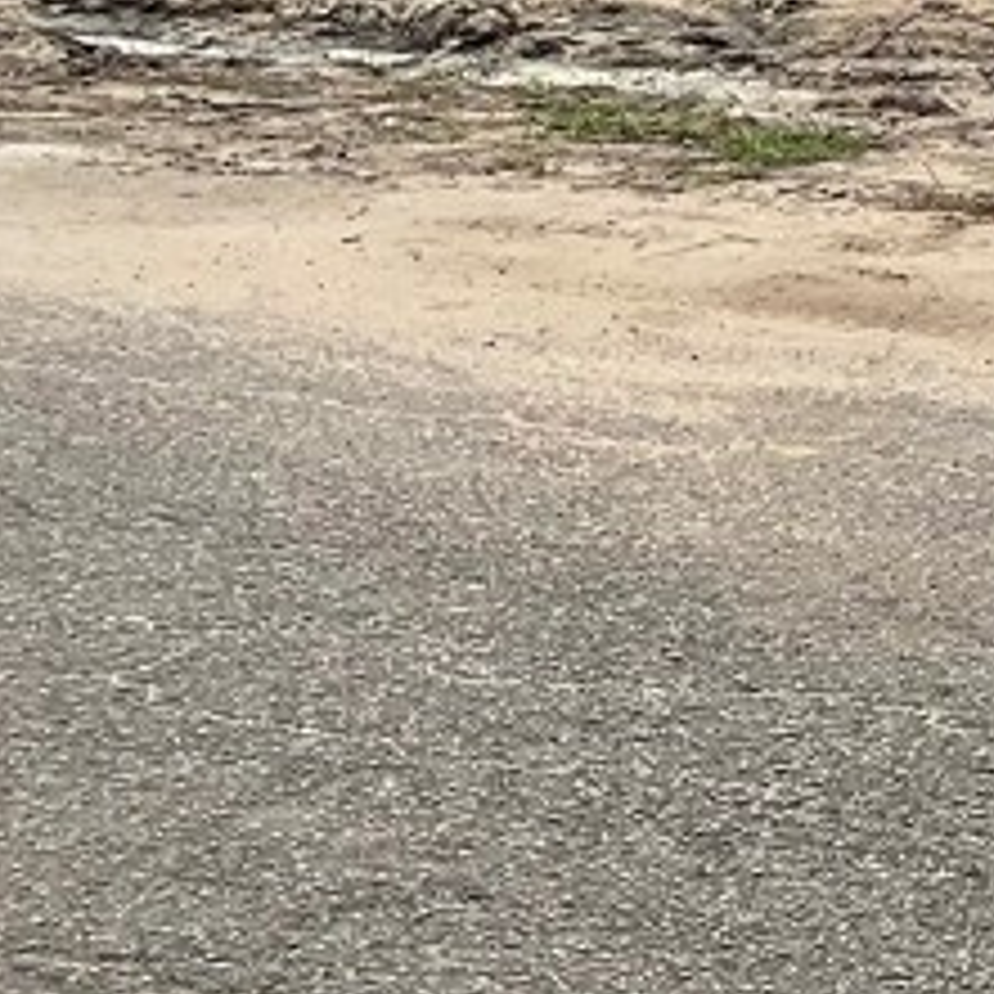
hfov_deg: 12.3
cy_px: -549
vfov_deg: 13.7
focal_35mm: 119
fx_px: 3866
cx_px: 2213
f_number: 1.8
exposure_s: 1/1250
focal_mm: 3
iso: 16
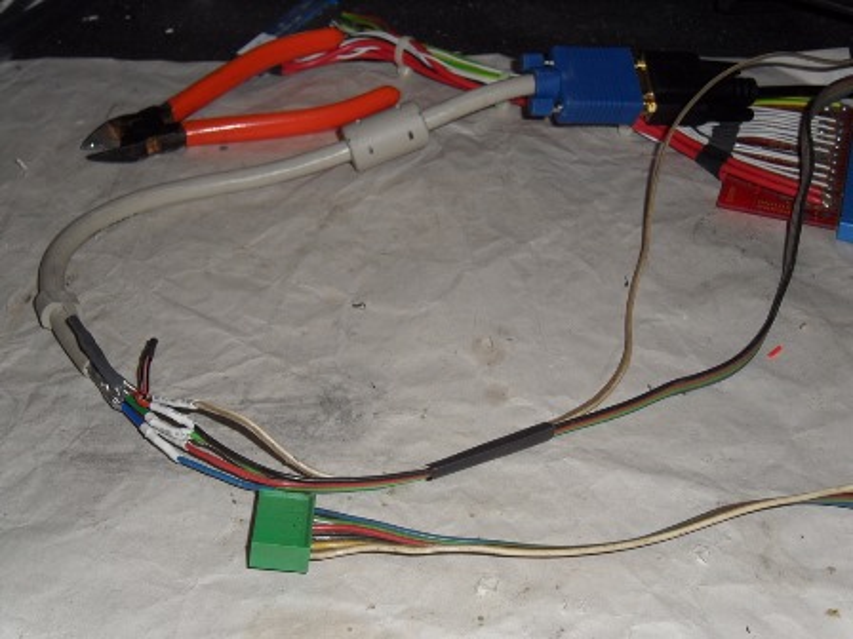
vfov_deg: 27.5
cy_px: 320
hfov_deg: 36.2
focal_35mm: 53
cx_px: 426
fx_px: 1306
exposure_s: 1/60
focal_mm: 9.5
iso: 100
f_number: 11
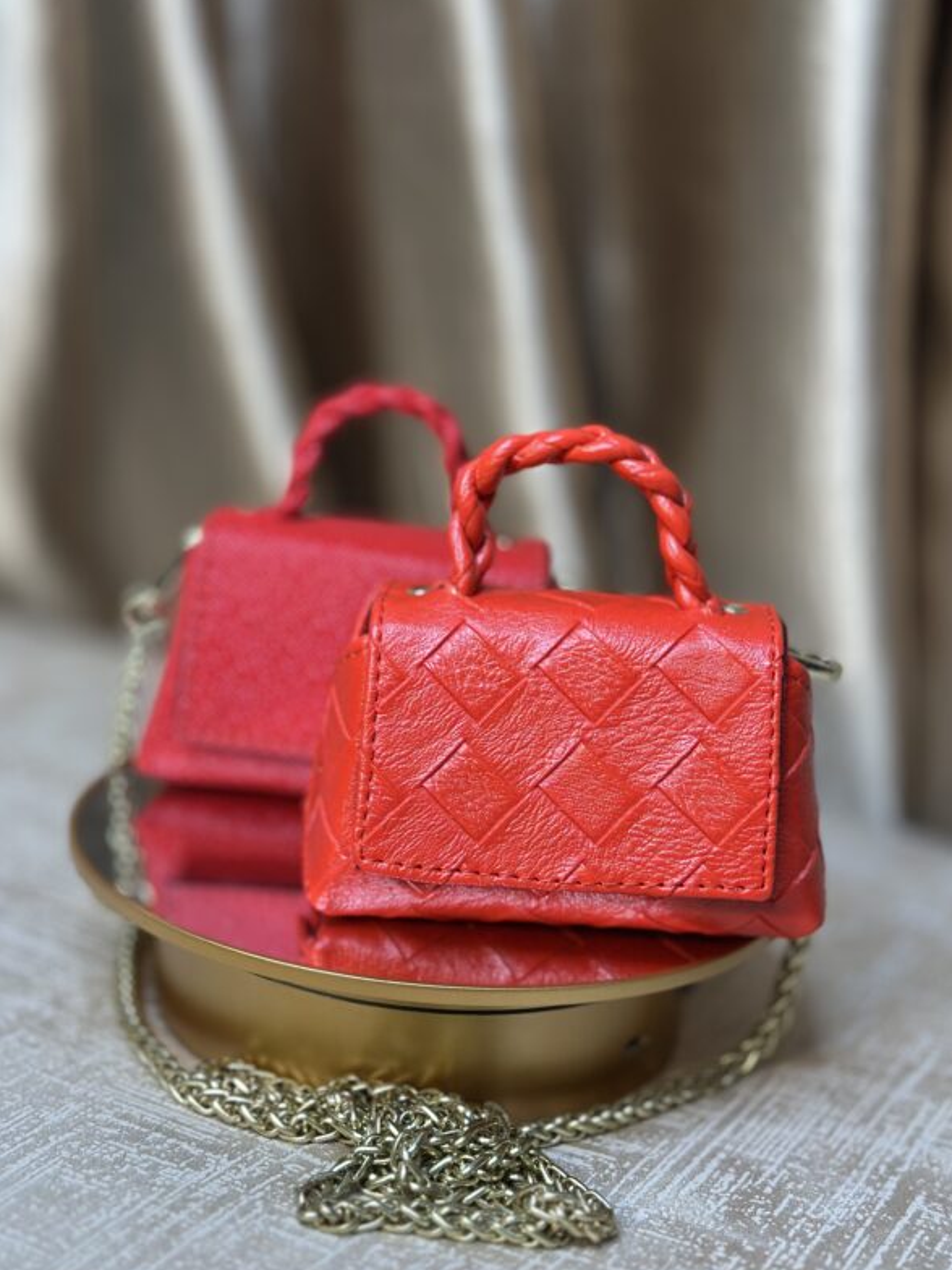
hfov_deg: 29.7
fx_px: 1797
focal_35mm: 49
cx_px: 484
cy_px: 637
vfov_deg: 38.9
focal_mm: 6.86
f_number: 1.78
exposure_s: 1/50
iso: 125
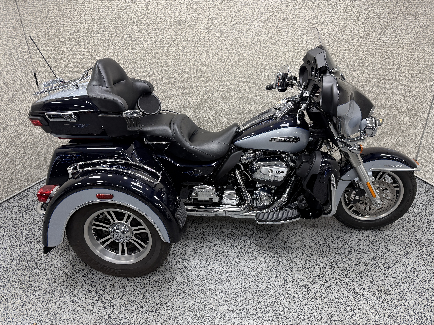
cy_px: 162
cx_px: 217
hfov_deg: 71.6
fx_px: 301
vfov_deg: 56.8
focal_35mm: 24
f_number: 1.78
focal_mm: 6.76
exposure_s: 1/120
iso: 200
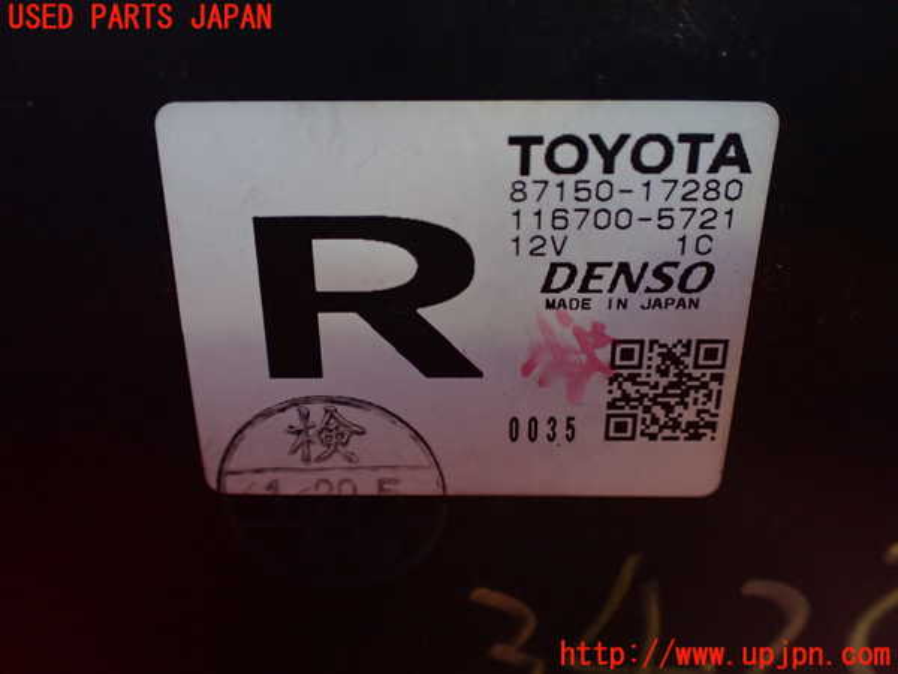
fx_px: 778
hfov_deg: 60.0
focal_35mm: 30
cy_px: 337
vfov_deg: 46.8
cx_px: 449
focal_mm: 5.4
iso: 800
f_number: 2.3
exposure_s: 1/100
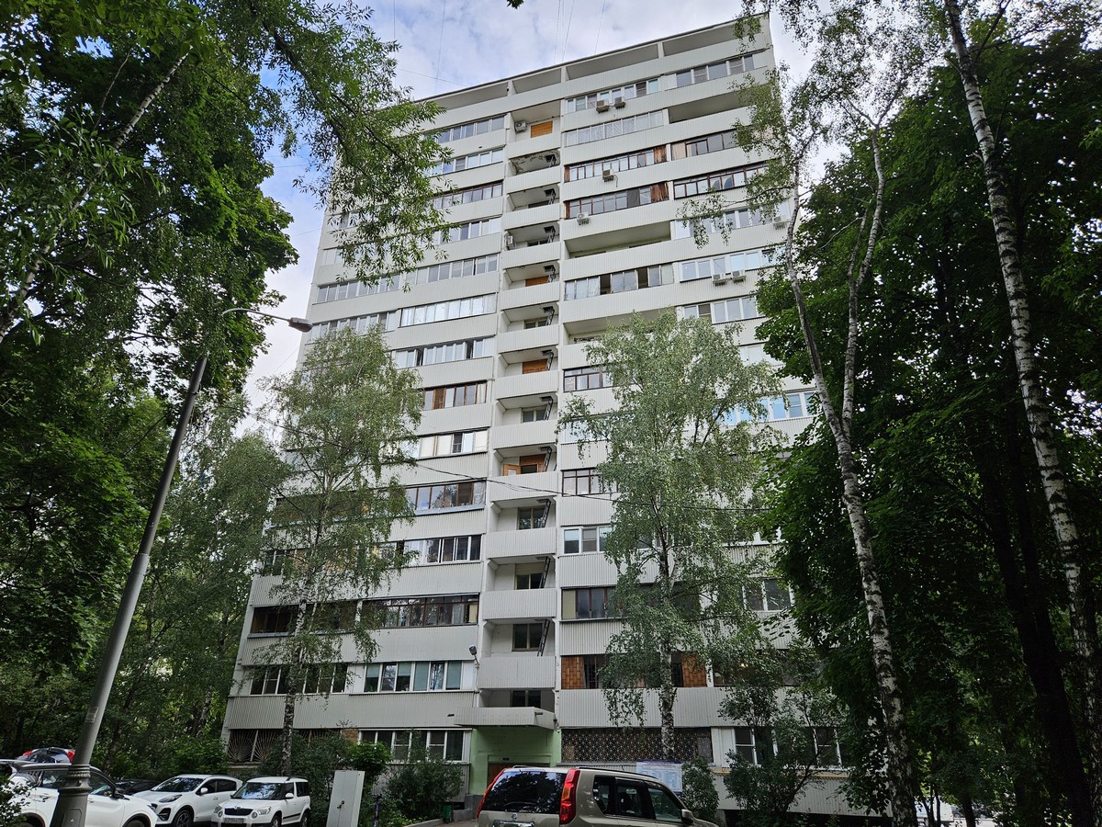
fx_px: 732
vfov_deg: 58.9
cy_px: 414
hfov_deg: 73.9
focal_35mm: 23
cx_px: 551
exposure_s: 1/456
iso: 25
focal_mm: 5.4
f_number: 1.8
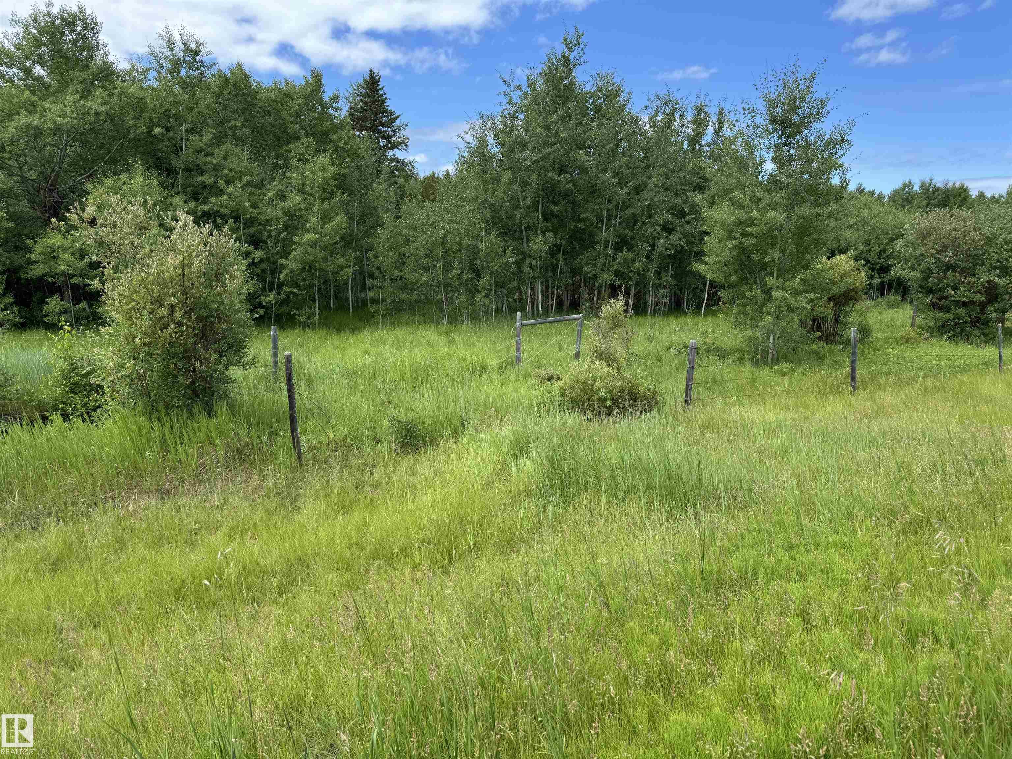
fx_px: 702
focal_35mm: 24
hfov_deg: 71.6
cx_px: 506
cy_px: 380
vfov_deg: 56.8
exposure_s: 1/1818
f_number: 1.78
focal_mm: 6.76
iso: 80
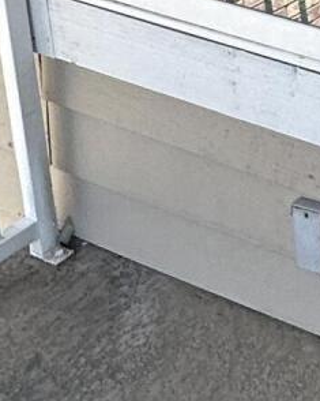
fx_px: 1102
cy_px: -351
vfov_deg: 16.6
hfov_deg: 12.8
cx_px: 760
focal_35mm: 93
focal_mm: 2.22
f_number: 2.2
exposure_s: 1/248
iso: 40
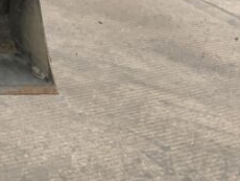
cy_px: -128
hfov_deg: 13.9
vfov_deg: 10.9
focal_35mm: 129
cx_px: -164
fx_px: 895
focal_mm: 3
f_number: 1.8
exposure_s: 1/185
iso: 16
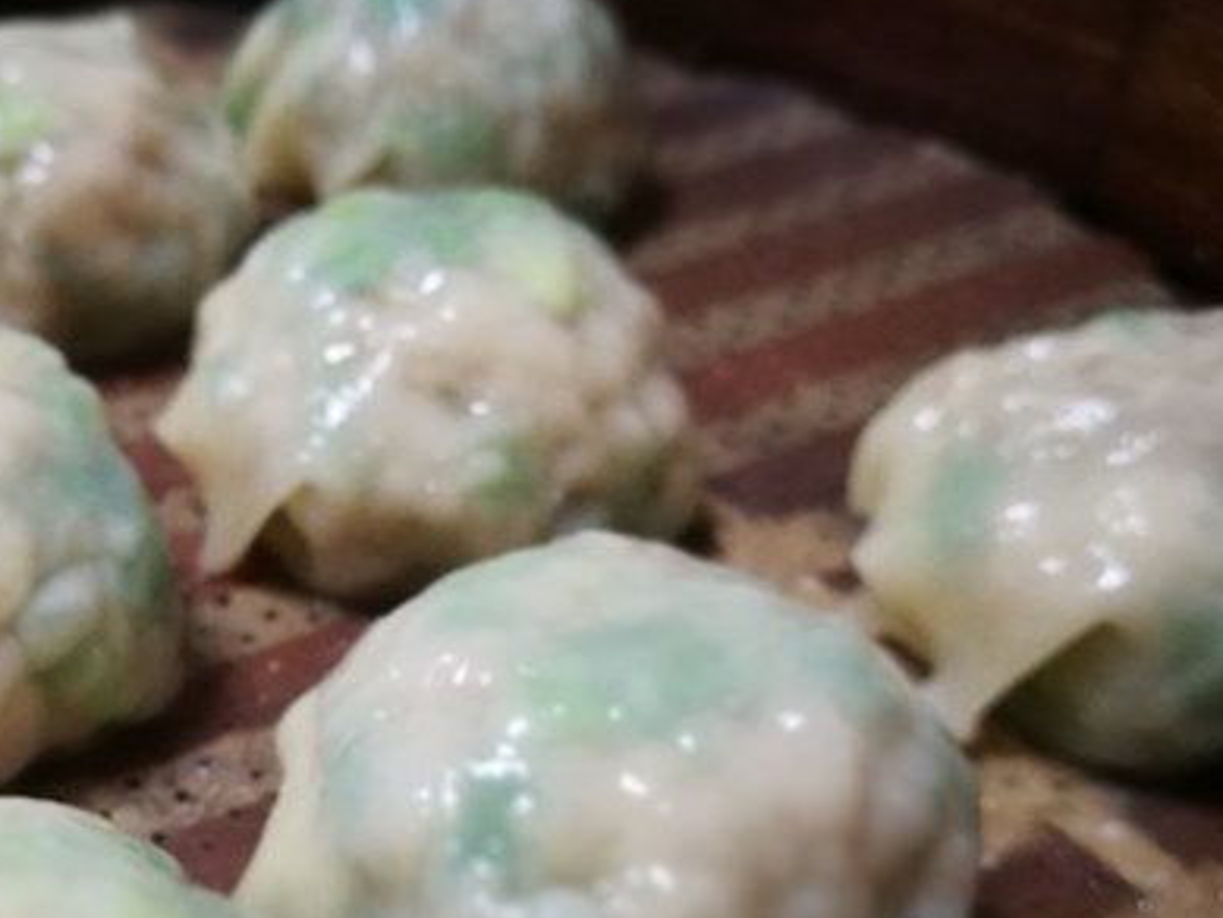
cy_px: 676
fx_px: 1767
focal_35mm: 50
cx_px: 255
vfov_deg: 28.7
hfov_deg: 36.9
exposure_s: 1/30
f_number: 4
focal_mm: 4.5
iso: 320
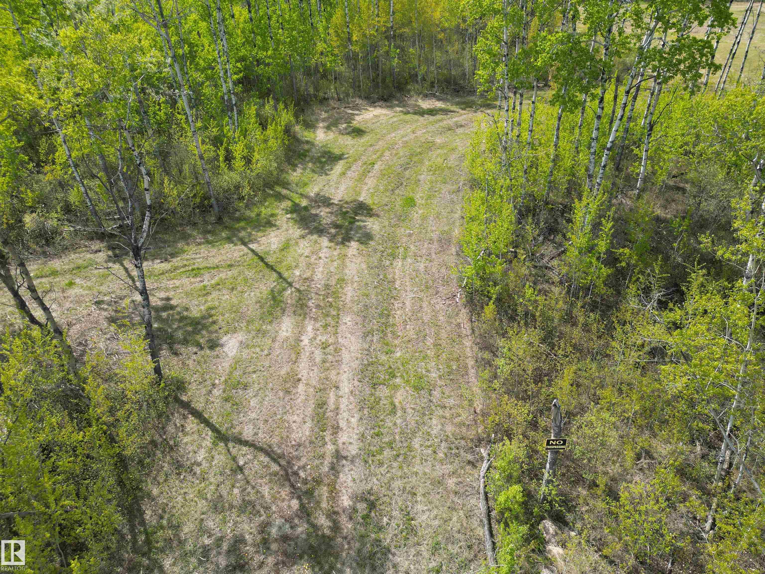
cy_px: 287
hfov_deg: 71.6
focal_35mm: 24
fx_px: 530
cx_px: 382
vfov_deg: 56.8
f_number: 1.7
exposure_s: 1/1250
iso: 100
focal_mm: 6.72
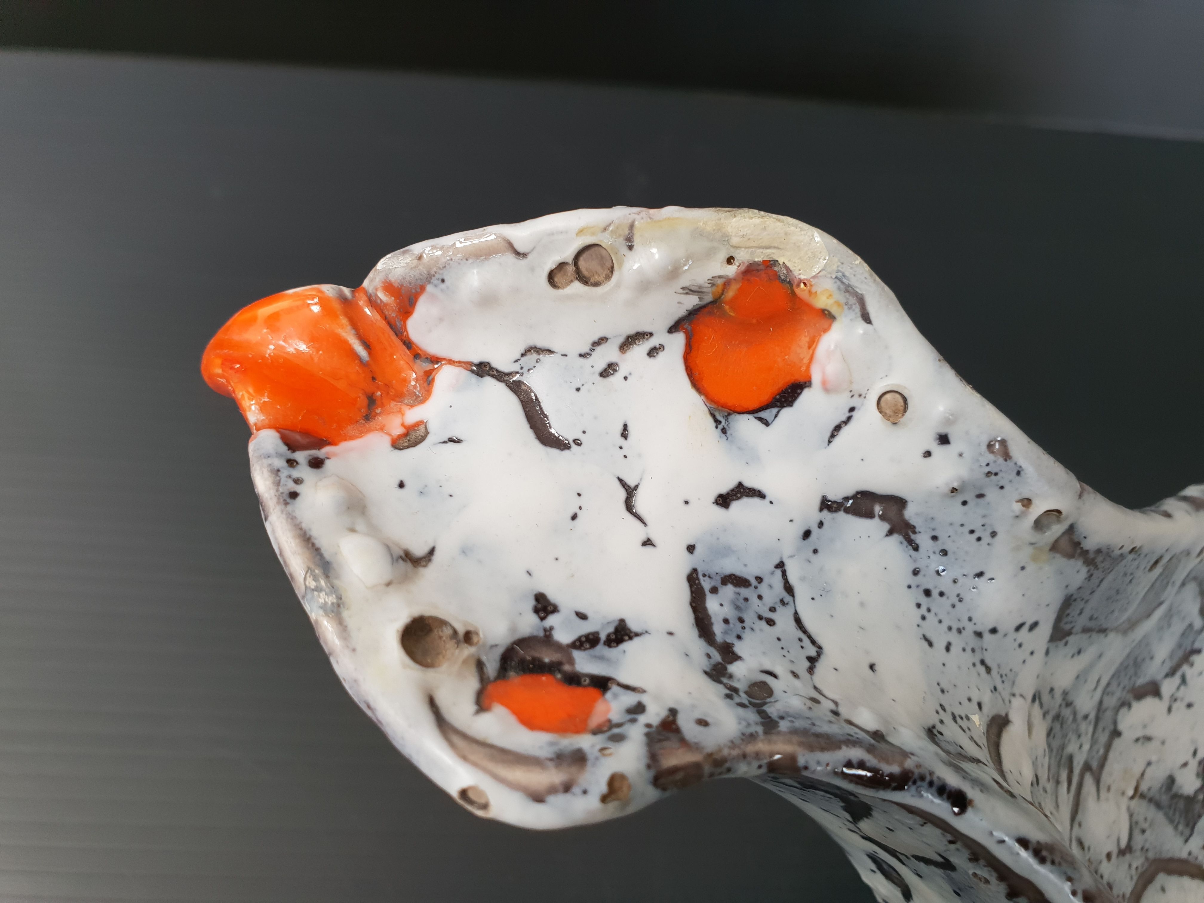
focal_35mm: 26
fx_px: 904
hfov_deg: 67.3
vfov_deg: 53.1
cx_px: 602
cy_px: 452
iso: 125
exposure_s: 1/50
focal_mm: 4.3
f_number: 2.4
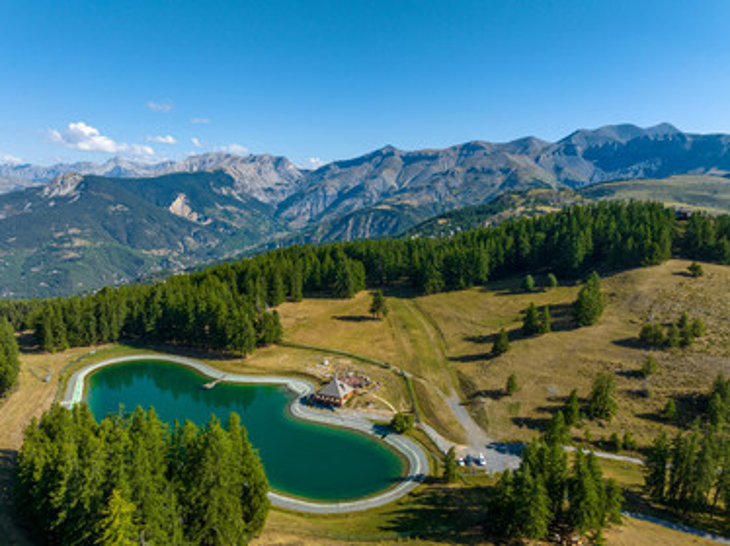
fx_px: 506
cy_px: 273
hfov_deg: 71.6
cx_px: 365
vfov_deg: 56.8
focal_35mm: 24
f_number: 8
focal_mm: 12.3
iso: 100
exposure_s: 1/320
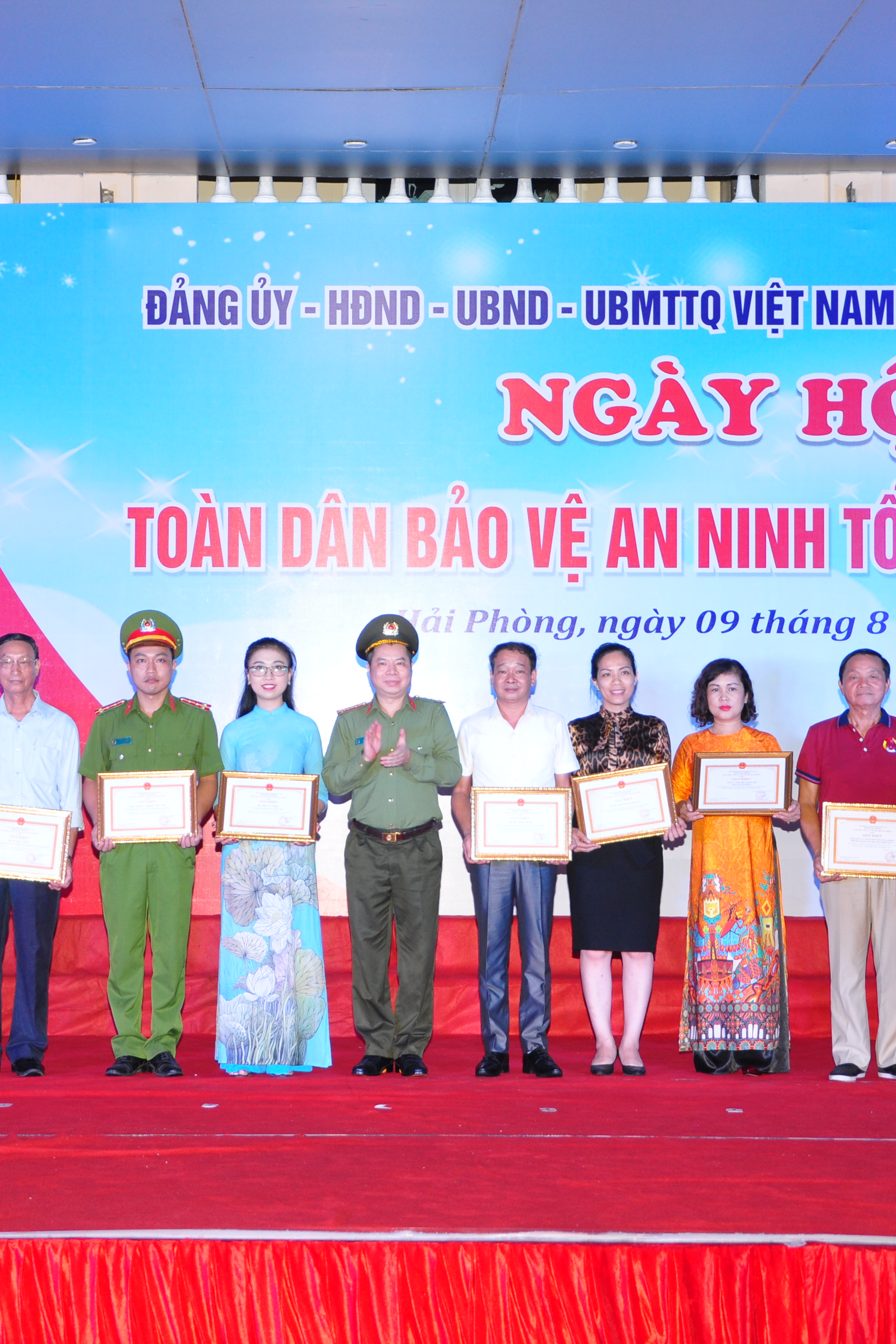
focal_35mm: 68
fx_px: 2538
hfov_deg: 20.0
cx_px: 365
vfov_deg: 29.7
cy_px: 671
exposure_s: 1/125
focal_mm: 30
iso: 400
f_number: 4.2
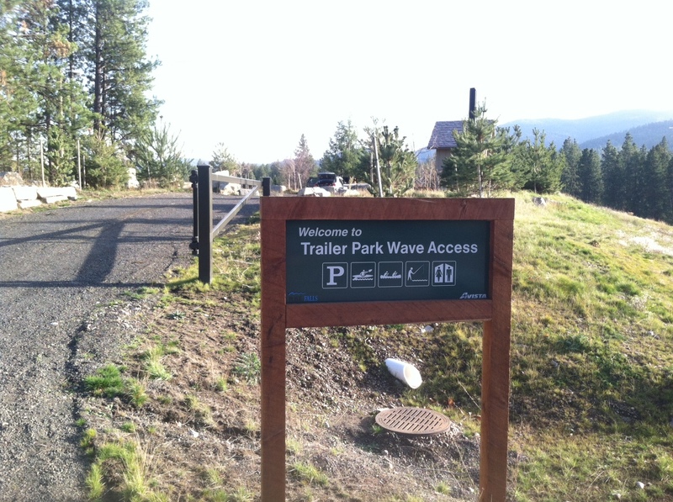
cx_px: 336
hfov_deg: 52.7
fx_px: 679
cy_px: 251
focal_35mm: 35
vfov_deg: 40.6
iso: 80
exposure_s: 1/219
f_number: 2.8
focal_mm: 3.85
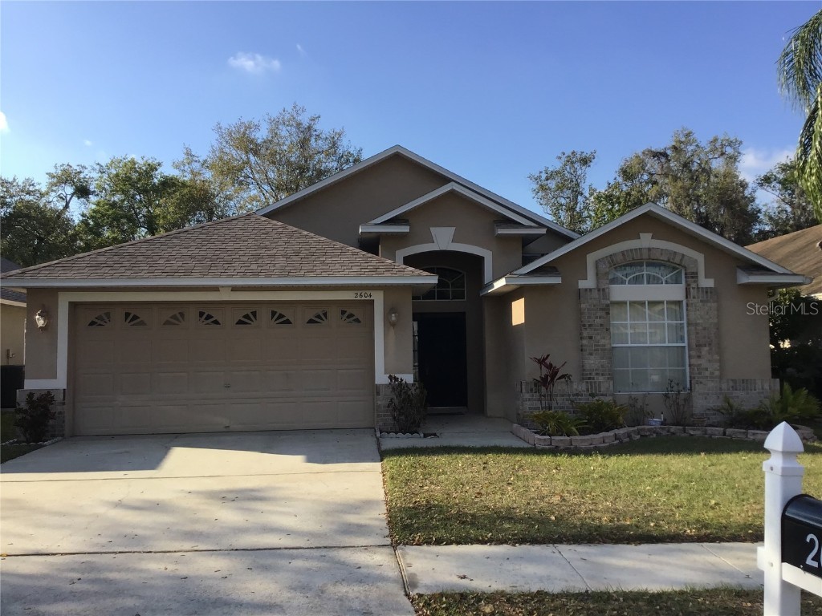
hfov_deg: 58.4
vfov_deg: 45.4
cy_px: 308
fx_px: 736
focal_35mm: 31
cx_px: 411
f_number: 2.4
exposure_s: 1/858
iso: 25
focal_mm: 3.3
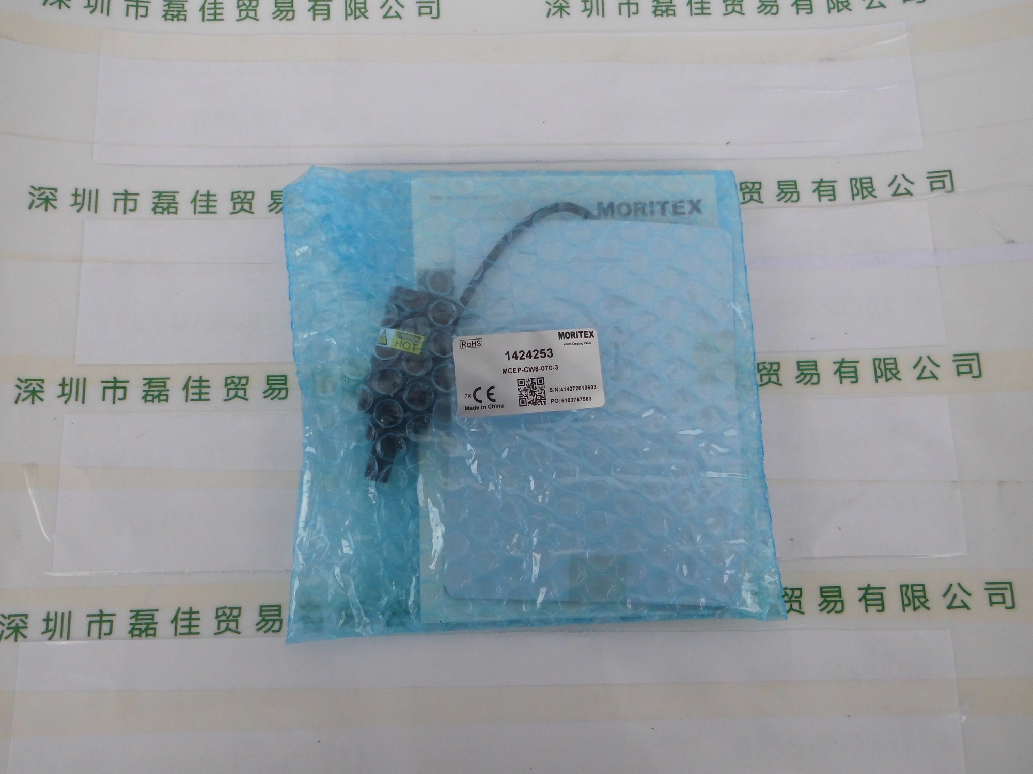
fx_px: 925
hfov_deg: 58.4
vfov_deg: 45.4
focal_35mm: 31
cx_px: 516
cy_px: 387
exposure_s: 1/346
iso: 100
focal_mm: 5.5
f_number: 3.5
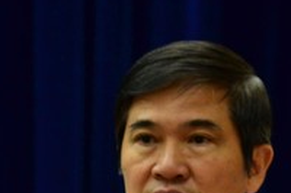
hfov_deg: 3.4
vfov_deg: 2.3
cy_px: 221
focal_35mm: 608
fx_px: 4911
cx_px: 221
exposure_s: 1/40
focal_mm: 150
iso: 800
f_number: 5
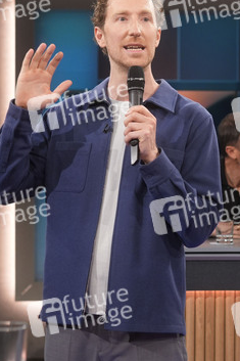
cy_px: 160
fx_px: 510
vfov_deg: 38.8
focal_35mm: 51
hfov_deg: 26.4
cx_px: 109
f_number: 2.2
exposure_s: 1/160
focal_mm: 30
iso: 640
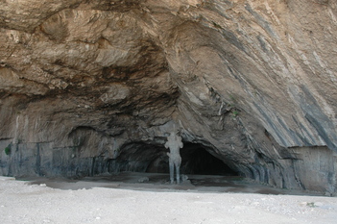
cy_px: 113
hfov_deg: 60.2
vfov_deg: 42.2
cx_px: 150
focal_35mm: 31
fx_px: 290
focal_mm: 18
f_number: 5
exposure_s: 1/100
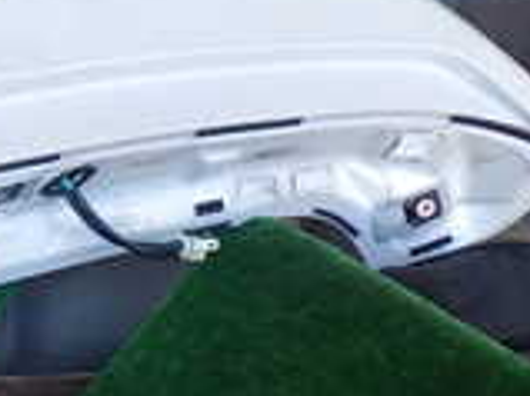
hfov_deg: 15.4
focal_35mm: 113
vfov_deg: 13.0
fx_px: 1729
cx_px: -380
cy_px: 33
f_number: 2.3
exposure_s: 1/60
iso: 125
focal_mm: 5.4
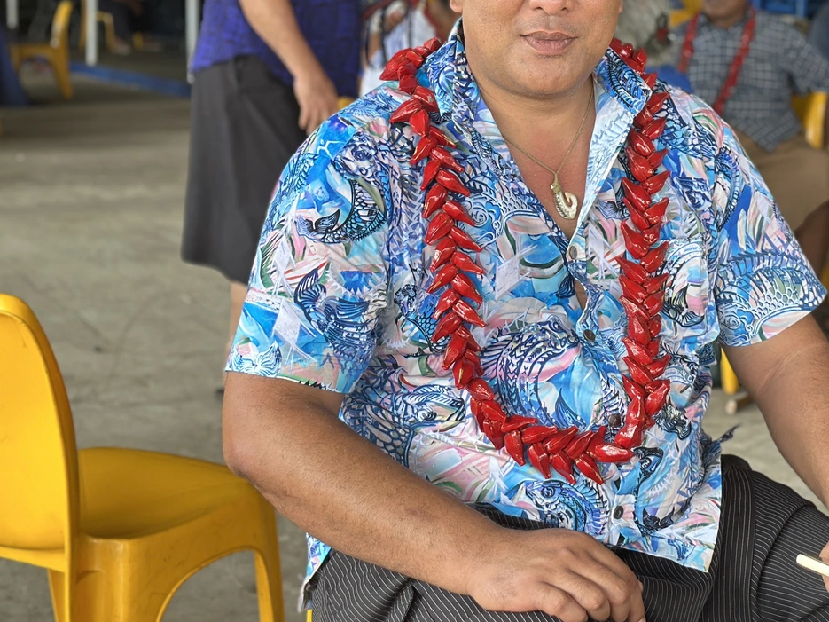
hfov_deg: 25.3
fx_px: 1844
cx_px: 484
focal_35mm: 77
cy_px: 197
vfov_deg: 19.1
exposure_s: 1/123
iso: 125
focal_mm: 6.86
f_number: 1.78
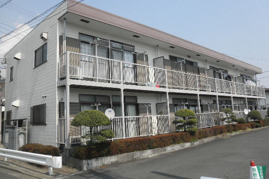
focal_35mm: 30
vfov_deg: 43.6
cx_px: 133
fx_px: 224
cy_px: 81
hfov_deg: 61.9
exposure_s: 1/200
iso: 64
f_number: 8.5
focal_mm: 5
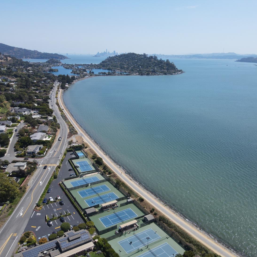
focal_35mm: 29
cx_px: 135
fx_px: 244
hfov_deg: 55.6
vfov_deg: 55.6
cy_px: 131
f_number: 2.8
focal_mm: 4.5
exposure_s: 1/725
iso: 100
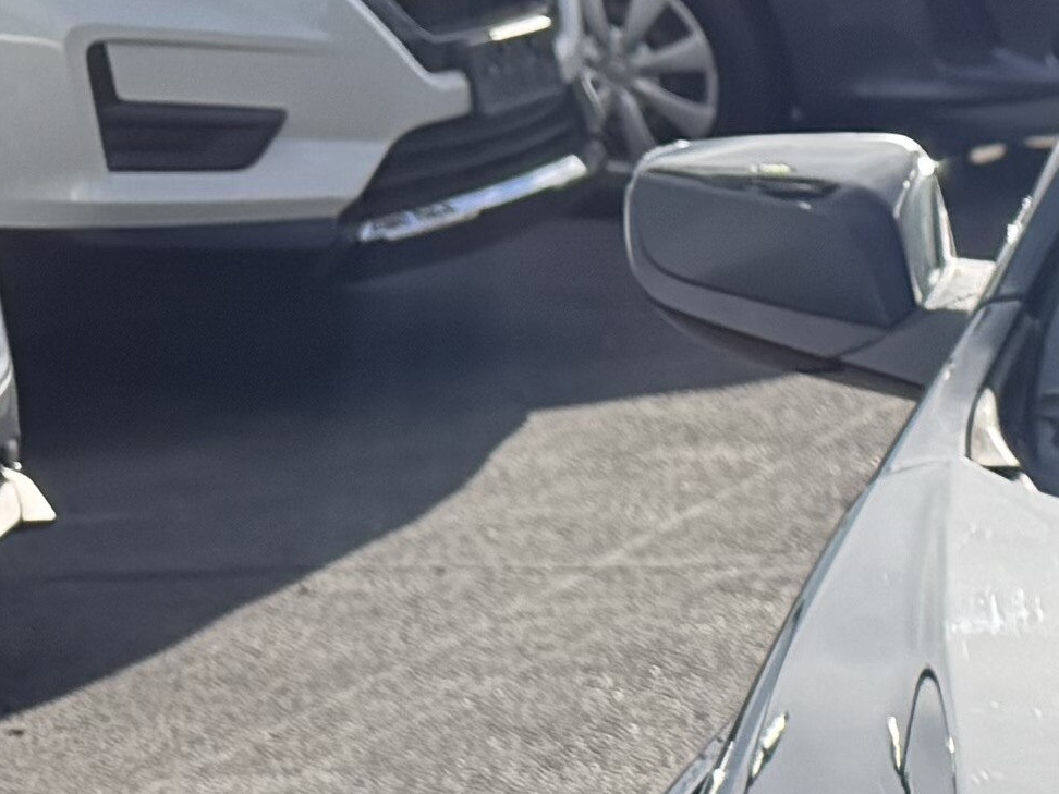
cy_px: 1633
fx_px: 4314
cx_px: 2498
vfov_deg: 9.7
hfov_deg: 11.6
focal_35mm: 141
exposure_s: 1/3145
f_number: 1.78
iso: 100
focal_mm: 6.76
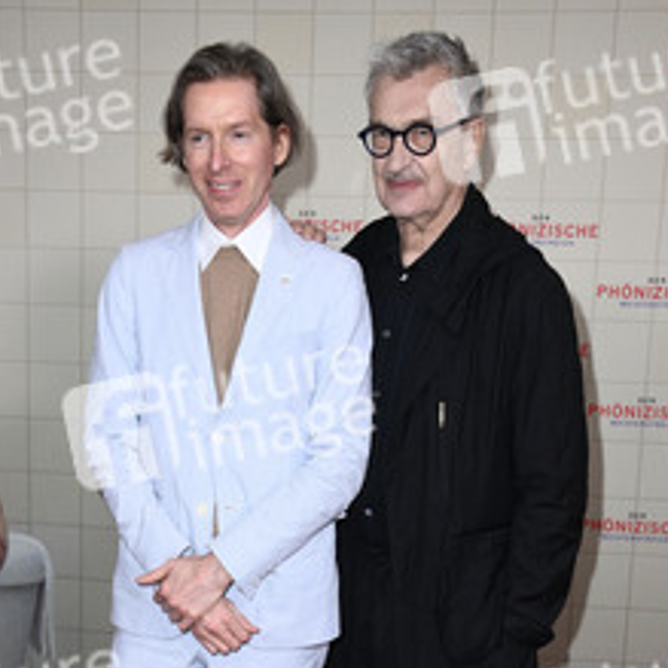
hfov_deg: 29.1
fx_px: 1288
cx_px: 308
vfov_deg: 28.2
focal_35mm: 59
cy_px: 570
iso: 800
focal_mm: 38
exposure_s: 1/250
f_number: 5.6
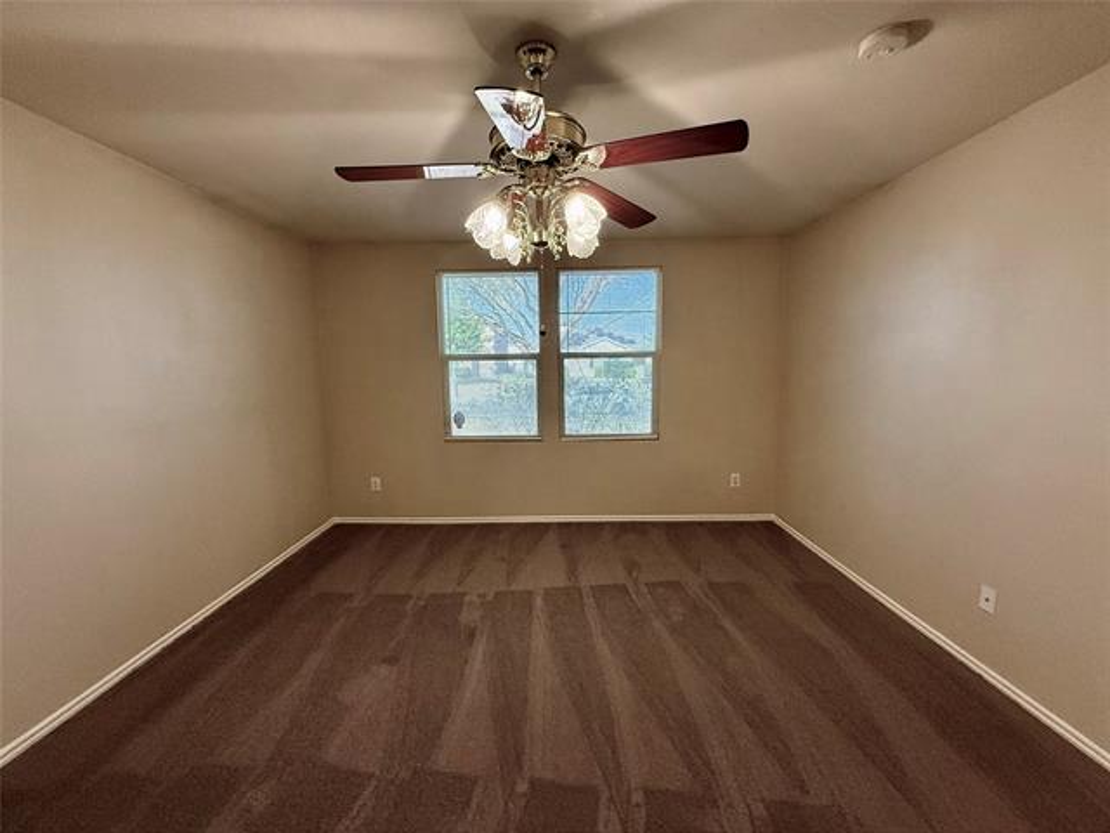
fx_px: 449
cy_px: 416
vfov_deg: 85.7
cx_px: 555
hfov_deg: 102.1
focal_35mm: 14
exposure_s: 1/120
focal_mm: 2.22
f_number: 2.2
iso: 400
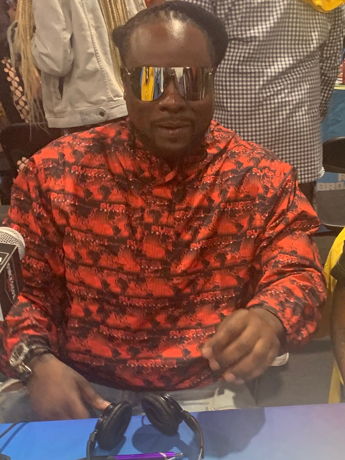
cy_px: 273
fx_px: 731
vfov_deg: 34.8
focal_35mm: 55
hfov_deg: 25.9
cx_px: 290
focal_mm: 4.25
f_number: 1.8
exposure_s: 1/59
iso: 320
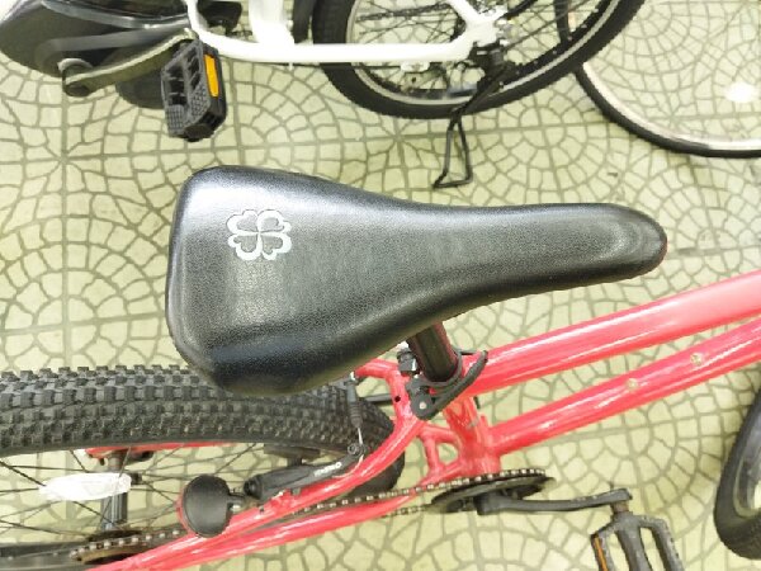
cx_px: 380
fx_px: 594
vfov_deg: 51.4
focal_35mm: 27
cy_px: 286
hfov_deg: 65.3
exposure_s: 1/60
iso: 224
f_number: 1.79
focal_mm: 4.71
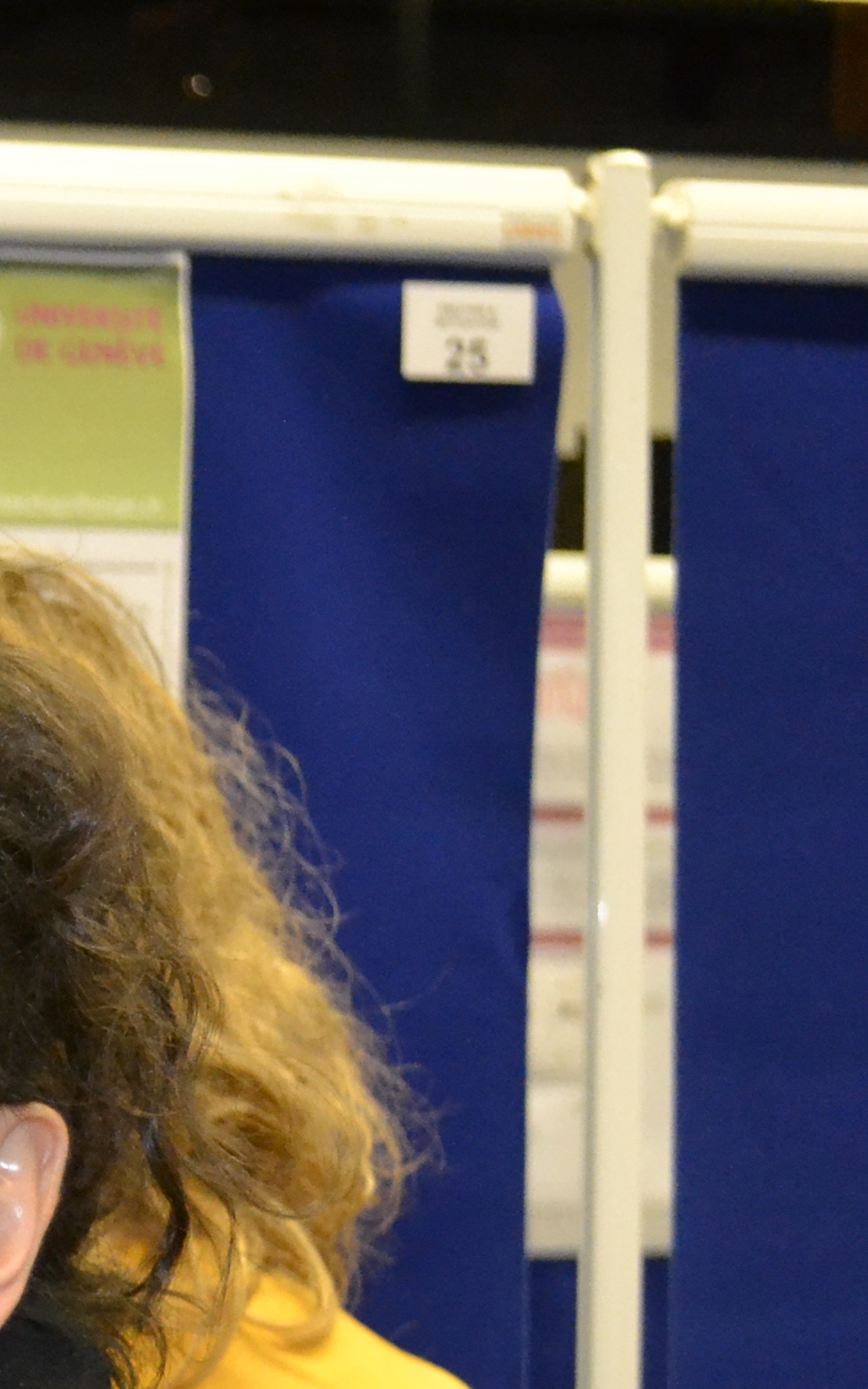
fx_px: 4806
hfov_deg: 9.3
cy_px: 1042
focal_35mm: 127
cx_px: -1171
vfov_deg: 16.4
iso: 3200
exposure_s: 1/60
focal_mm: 28
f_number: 4.5
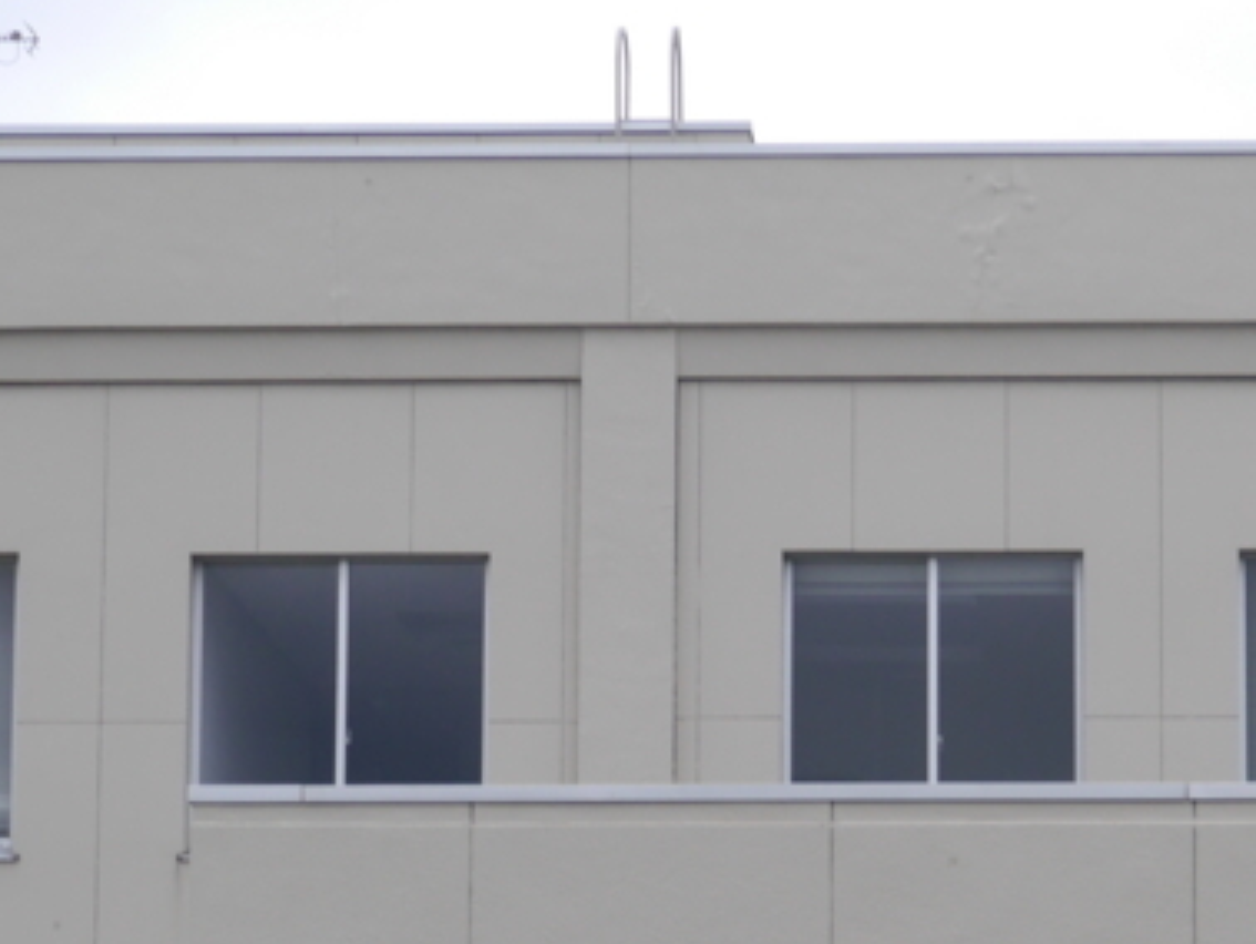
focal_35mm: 130
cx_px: 984
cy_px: 1019
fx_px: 4720
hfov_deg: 15.1
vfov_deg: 11.3
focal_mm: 24
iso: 160
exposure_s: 1/100
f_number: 5
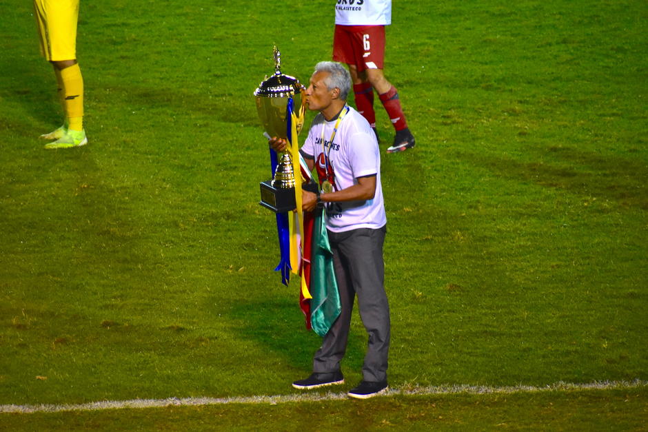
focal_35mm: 390
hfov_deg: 5.3
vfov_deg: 3.5
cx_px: 324
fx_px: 7021
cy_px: 216
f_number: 6
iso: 3200
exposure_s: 1/500
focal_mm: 260
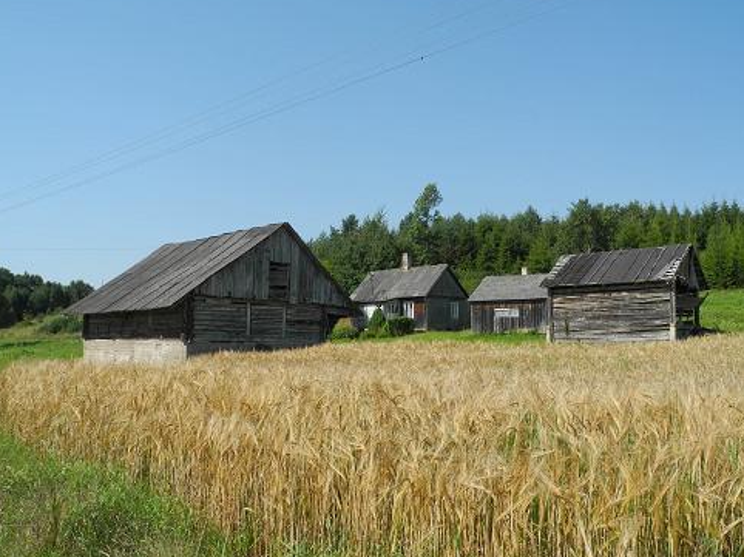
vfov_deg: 41.8
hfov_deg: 54.0
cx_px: 381
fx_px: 730
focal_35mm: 34
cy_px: 273
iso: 100
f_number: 4
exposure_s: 1/800
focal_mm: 6.8
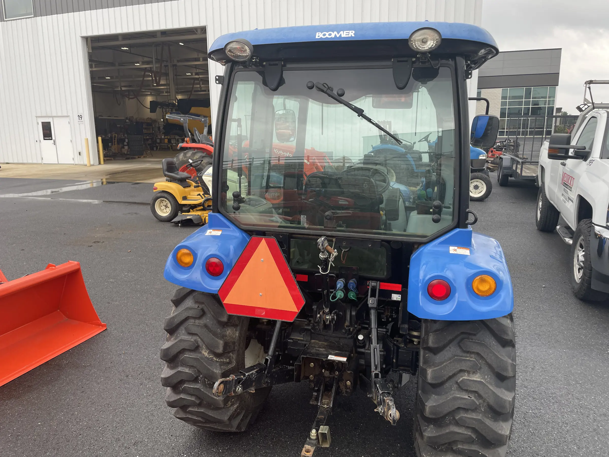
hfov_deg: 67.3
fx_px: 457
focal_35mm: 26
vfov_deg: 53.1
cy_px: 228
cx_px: 304
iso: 32
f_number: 1.6
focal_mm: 4.2
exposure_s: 1/209
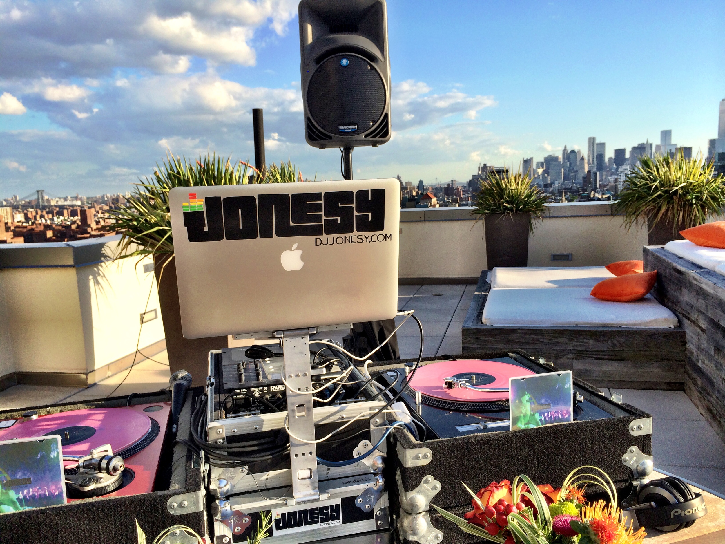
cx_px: 362
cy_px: 272
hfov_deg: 60.0
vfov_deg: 46.8
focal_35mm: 30
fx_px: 628
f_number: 2.2
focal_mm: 4.12
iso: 32
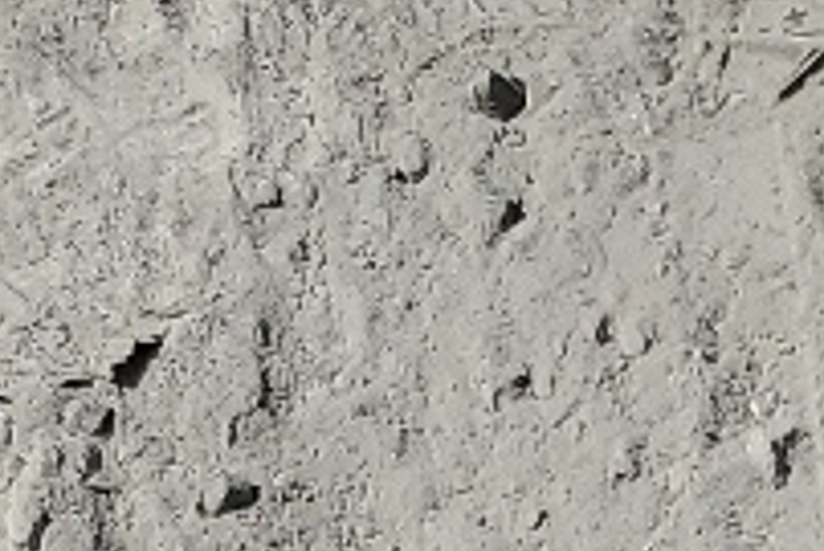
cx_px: 1897
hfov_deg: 8.8
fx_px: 4902
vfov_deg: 5.5
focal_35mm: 214
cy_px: 2326
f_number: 1.5
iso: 50
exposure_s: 1/5000
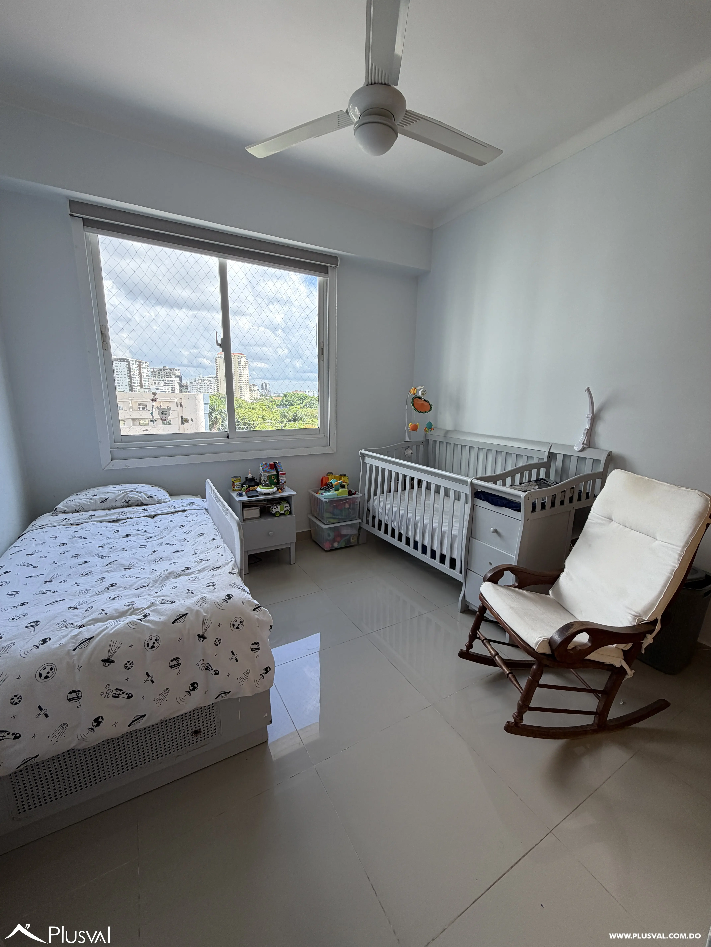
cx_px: 356
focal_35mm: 14
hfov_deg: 85.7
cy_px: 474
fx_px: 383
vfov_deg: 102.1
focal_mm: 2.22
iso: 64
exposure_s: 1/138
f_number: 2.2
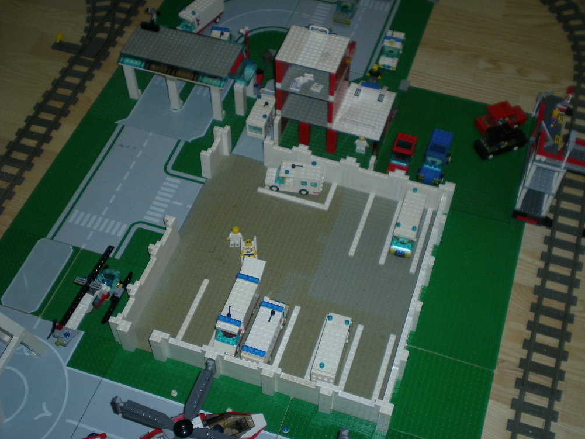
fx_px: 761
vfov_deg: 32.2
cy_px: 219
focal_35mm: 45
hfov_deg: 42.1
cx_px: 299
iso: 50
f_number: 3.5
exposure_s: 1/60
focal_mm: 7.4
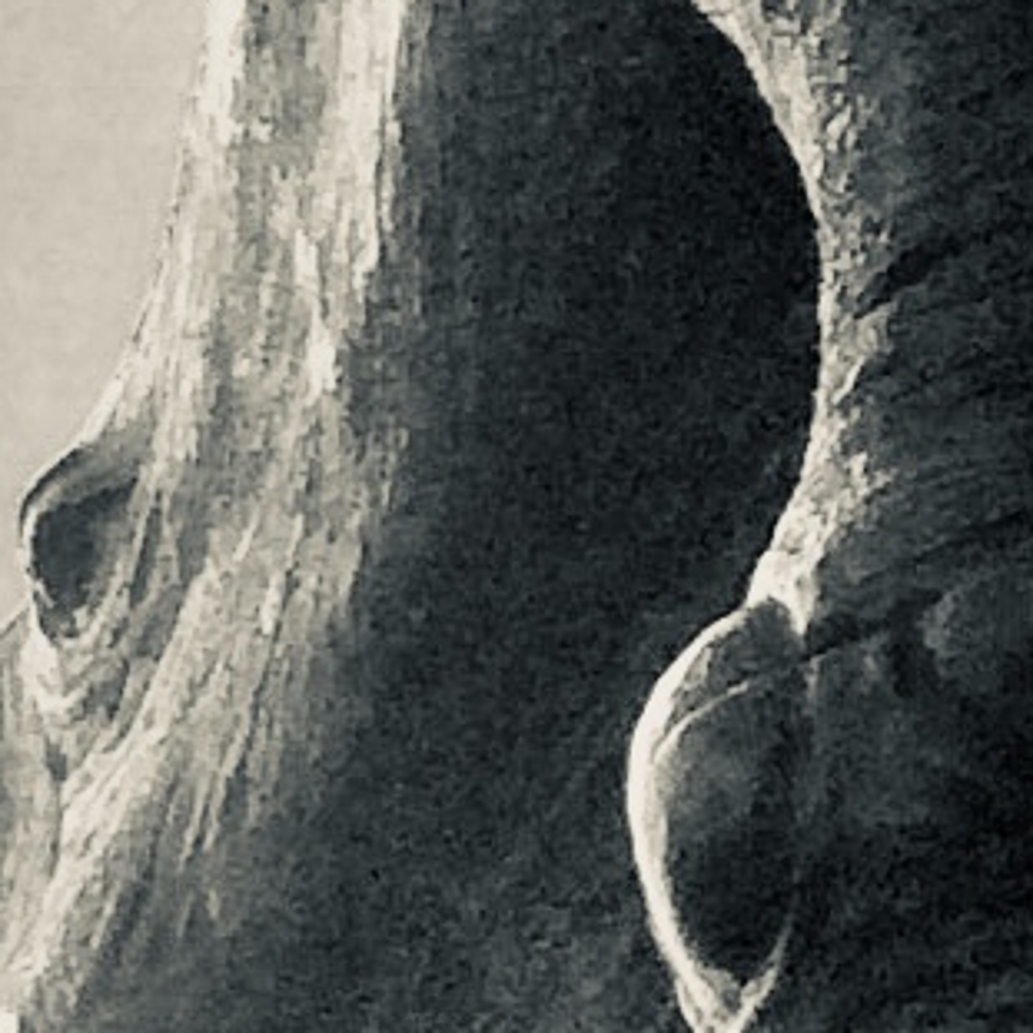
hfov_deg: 6.2
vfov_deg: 6.4
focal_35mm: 269
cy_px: -684
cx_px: 2591
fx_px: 9082
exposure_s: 1/578
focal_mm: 4.15
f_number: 2.2
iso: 32
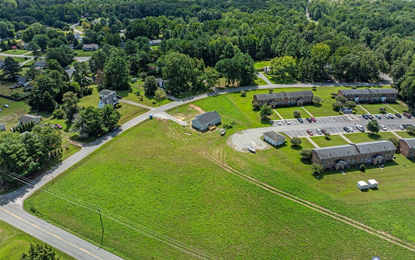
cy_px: 119
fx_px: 294
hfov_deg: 70.4
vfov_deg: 47.6
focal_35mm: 26
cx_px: 206
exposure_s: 1/60
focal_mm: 12.29
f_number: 3.2
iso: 100
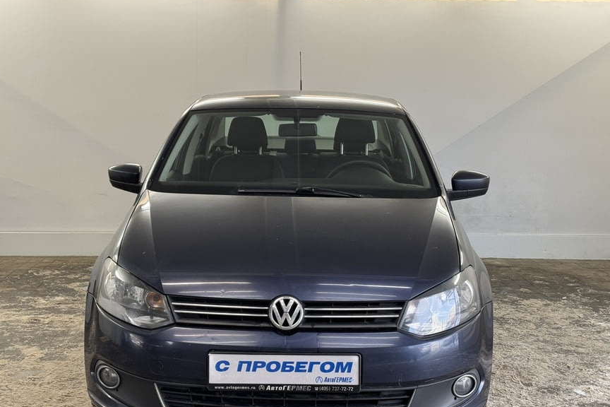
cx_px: 295
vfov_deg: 26.0
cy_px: 230
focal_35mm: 52
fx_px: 881
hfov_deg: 38.2
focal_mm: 6.76
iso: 50
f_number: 1.78
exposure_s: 1/100
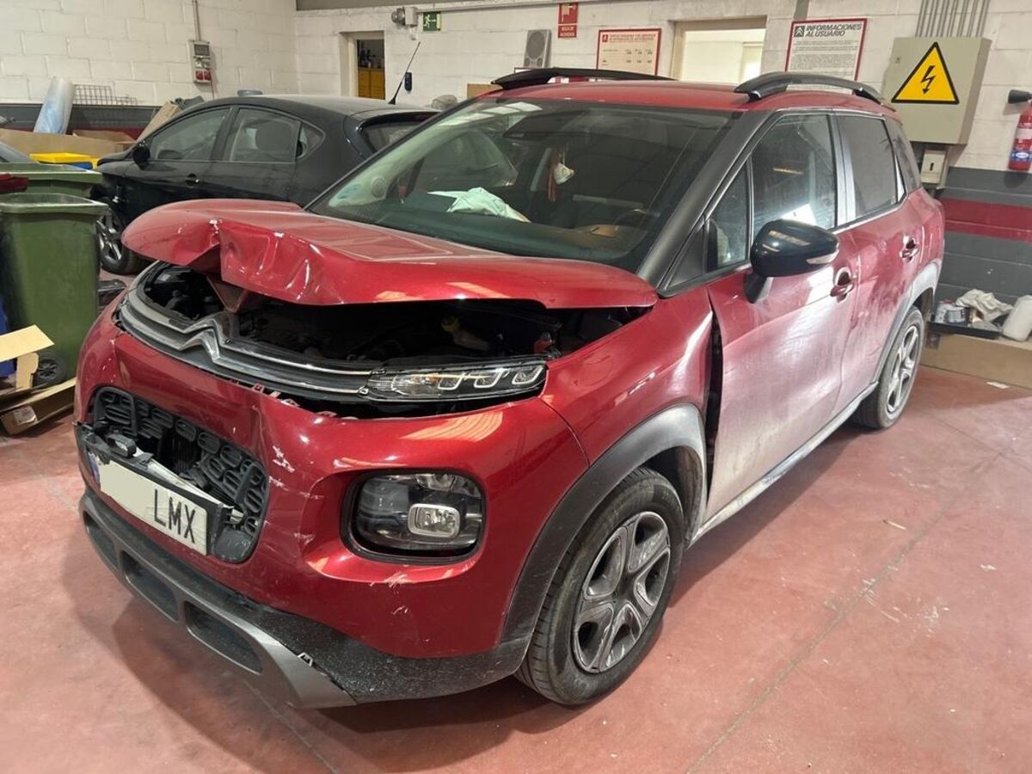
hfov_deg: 67.3
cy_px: 387
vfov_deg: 53.1
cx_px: 516
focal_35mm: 26
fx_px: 775
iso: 320
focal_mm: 5.7
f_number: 1.5
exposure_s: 1/50
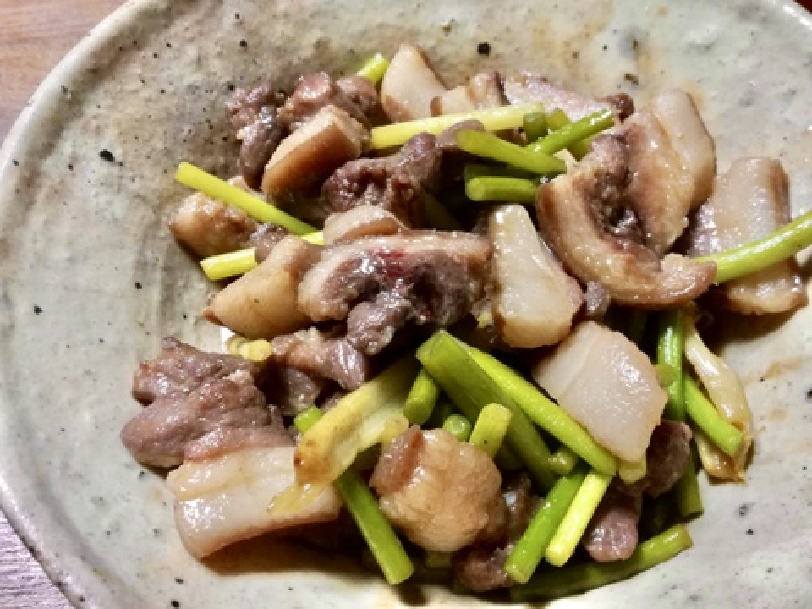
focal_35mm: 36
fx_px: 844
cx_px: 406
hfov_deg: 51.4
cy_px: 304
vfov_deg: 39.7
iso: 320
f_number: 2
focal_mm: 3.79
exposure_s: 1/30
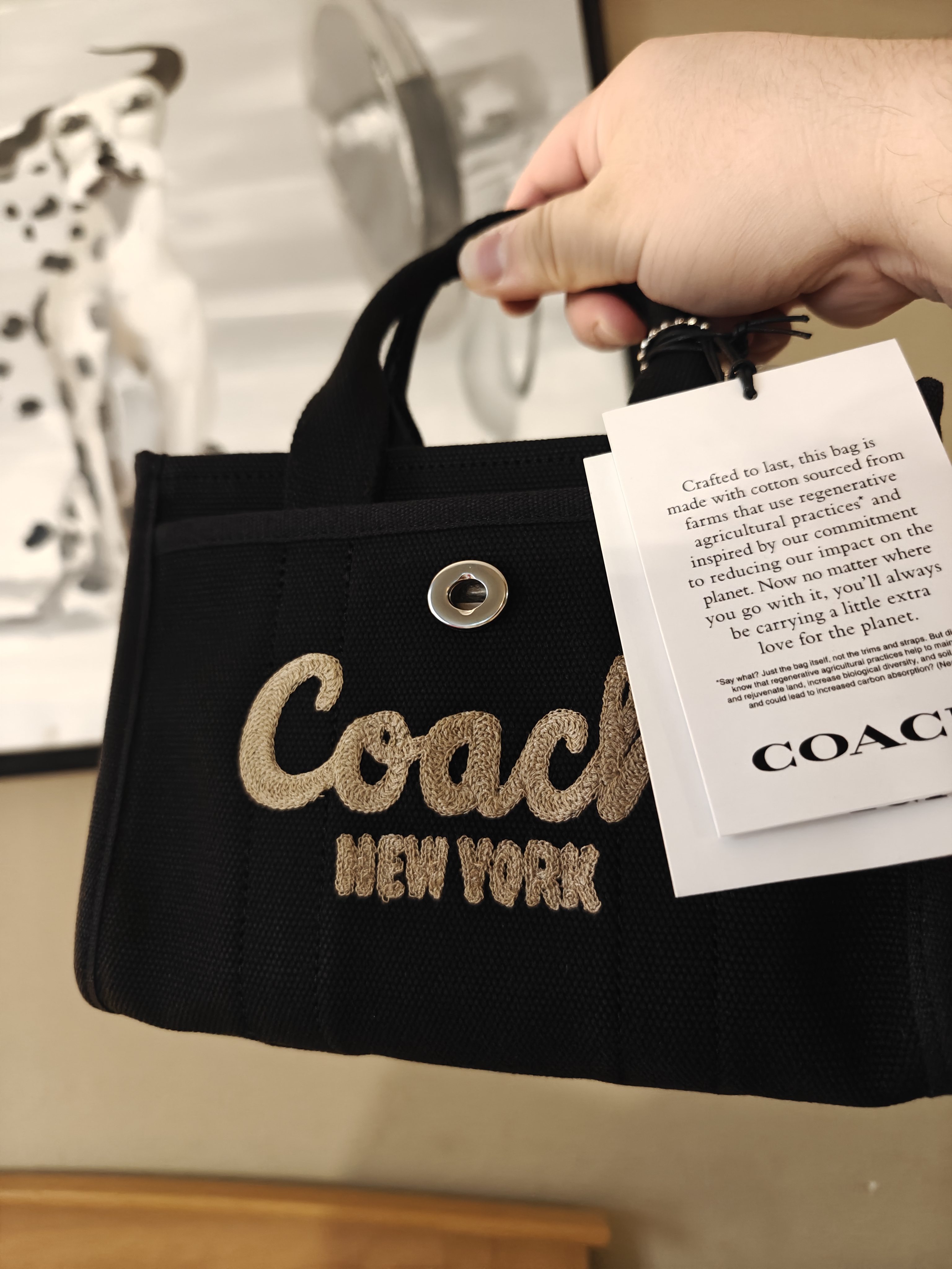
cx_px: 476
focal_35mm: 23
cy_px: 634
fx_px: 843
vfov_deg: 73.9
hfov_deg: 58.9
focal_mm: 6.06
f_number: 2.8
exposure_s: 1/50
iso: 3200
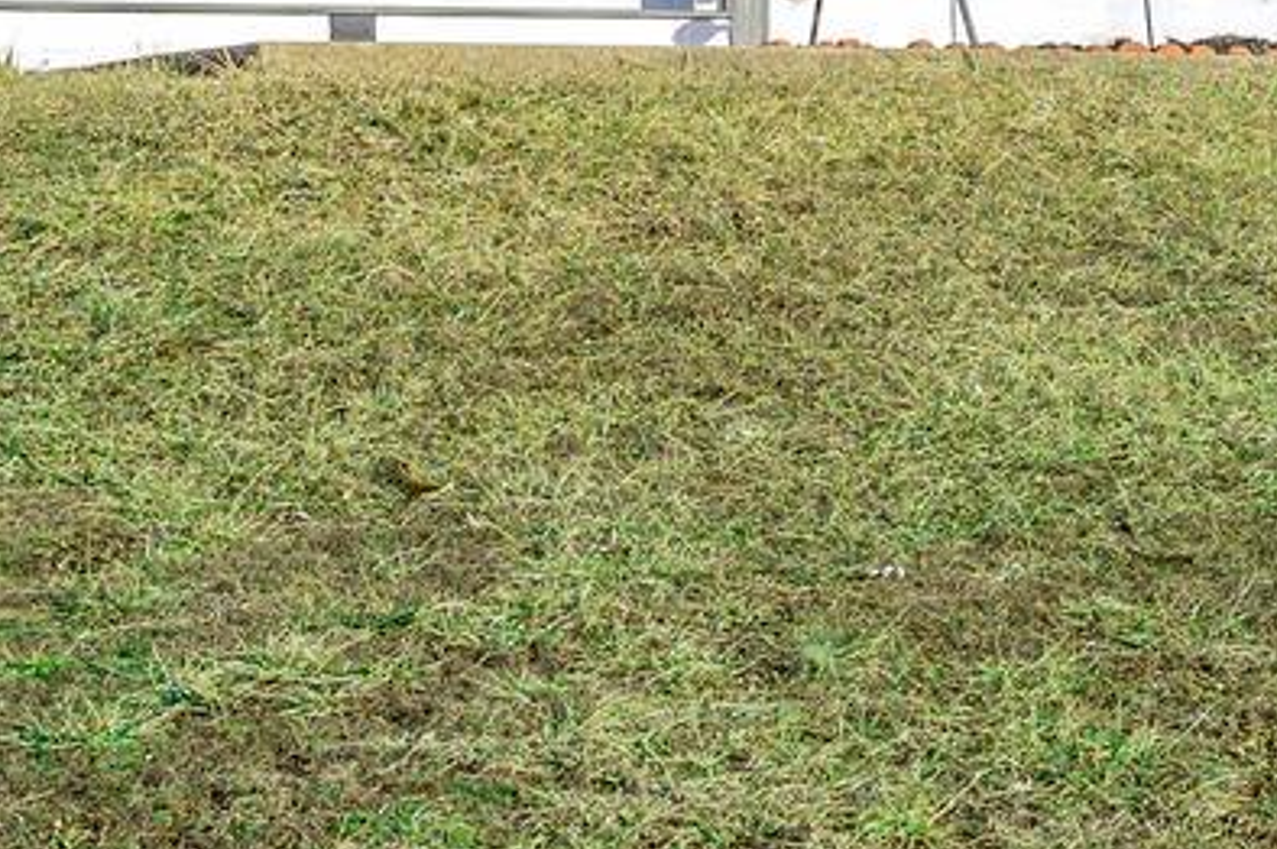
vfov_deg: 8.5
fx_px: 5529
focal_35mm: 156
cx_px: 1034
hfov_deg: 13.1
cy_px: -496
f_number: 8
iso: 100
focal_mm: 30
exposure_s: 1/400
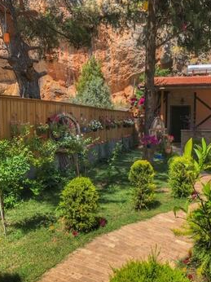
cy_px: 139
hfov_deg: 41.7
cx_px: 106
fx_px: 277
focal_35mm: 34
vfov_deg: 54.0
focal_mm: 3.99
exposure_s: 1/857
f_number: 1.8
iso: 20
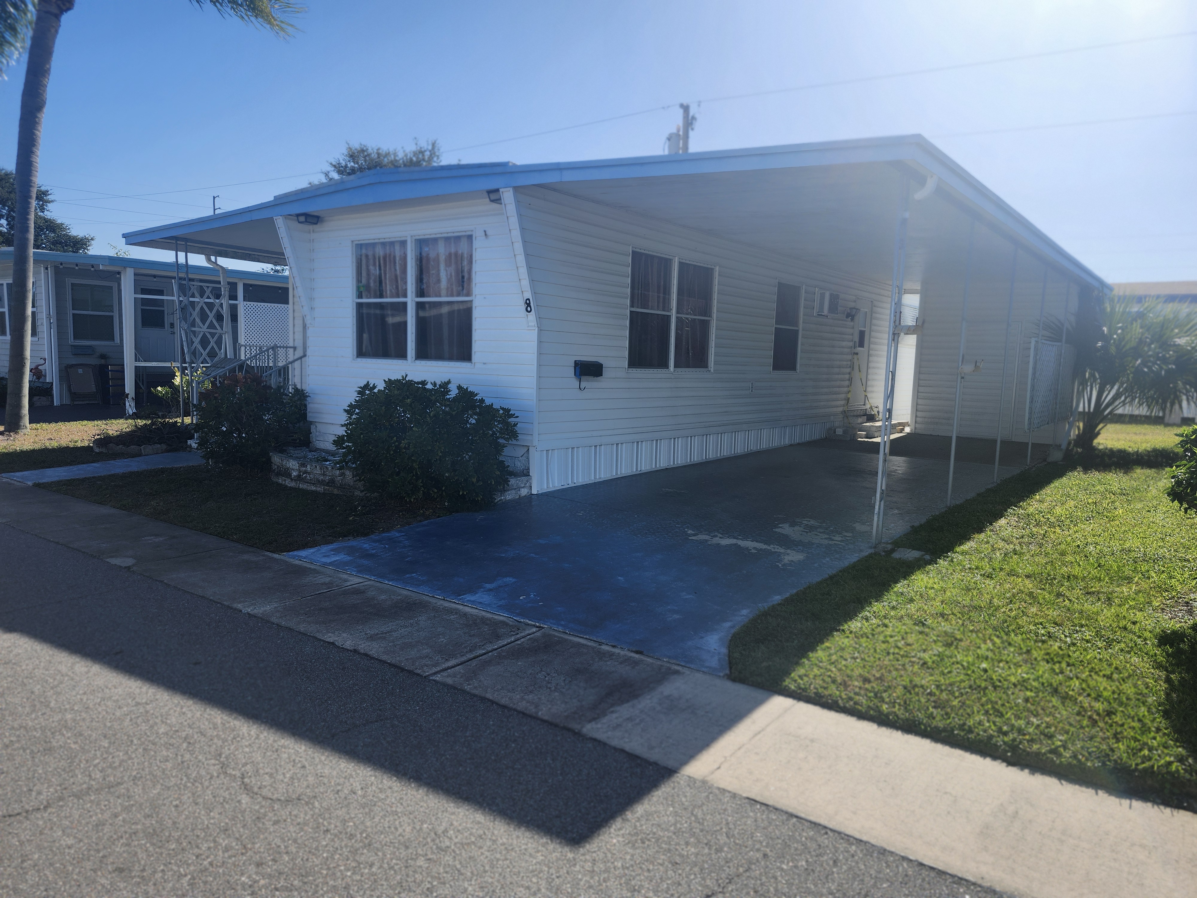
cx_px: 598
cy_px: 449
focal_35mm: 23
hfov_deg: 73.9
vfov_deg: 58.9
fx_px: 795
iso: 25
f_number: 1.8
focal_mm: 5.54
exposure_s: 1/1775
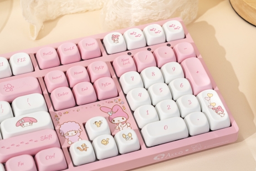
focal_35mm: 109
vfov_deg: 12.6
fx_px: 775
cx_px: 127
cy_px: 88
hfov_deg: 18.8
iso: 640
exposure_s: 1/160
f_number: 8
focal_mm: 70
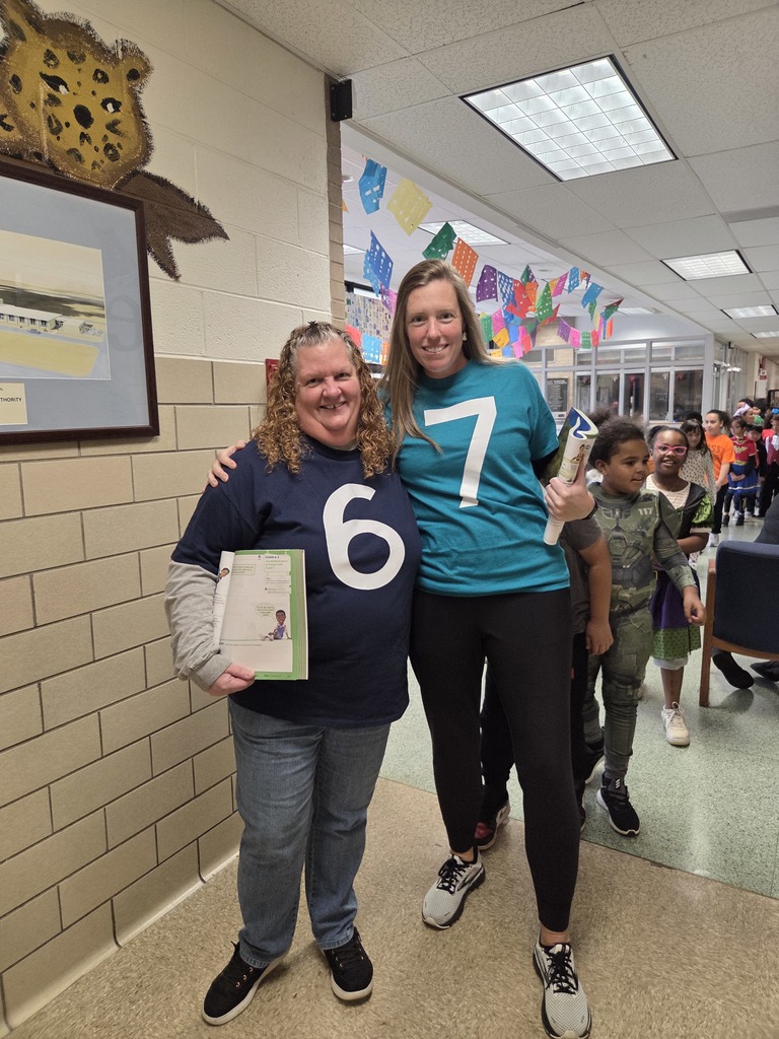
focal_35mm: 23
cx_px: 390
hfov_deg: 58.9
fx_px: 690
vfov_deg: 73.9
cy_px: 520
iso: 250
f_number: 1.8
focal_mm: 5.4
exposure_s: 1/120
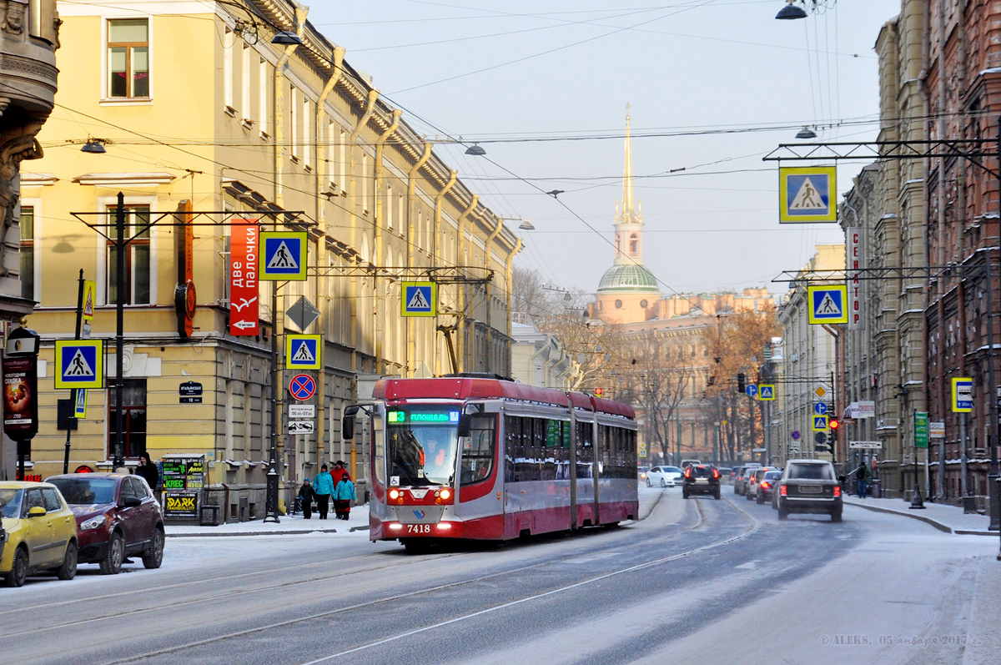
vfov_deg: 18.1
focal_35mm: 75
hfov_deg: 27.0
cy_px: 332
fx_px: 2083
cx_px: 500
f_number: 6.3
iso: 200
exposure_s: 1/320
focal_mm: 50
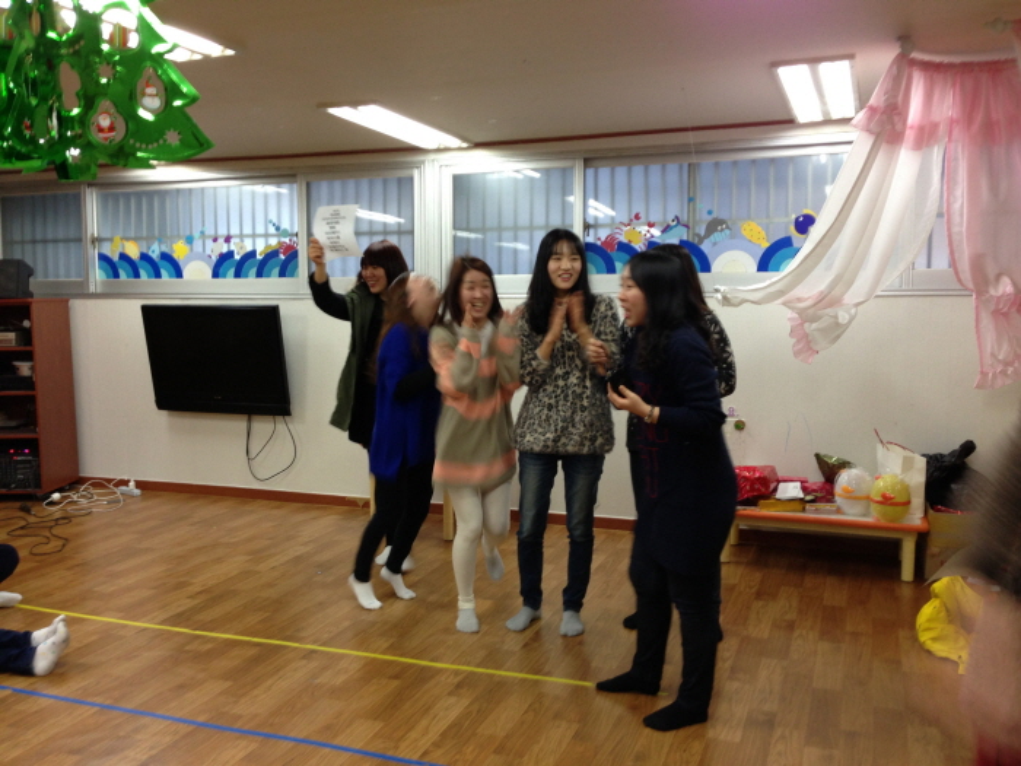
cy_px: 383
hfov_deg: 55.4
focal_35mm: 33
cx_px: 510
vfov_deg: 42.9
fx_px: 973
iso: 80
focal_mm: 4.13
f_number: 2.4
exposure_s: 1/20
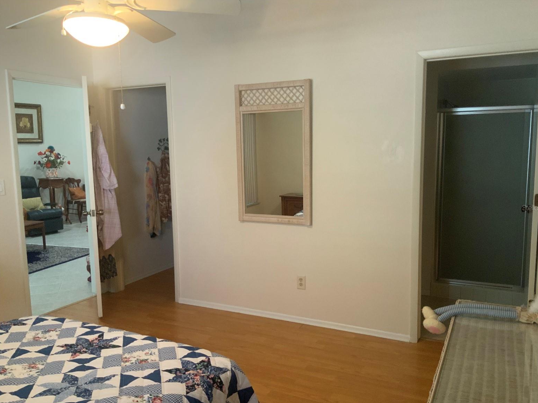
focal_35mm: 30
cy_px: 207
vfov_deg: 46.8
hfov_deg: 60.0
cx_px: 277
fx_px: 466
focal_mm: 3
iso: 200
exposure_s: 1/60
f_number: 1.8
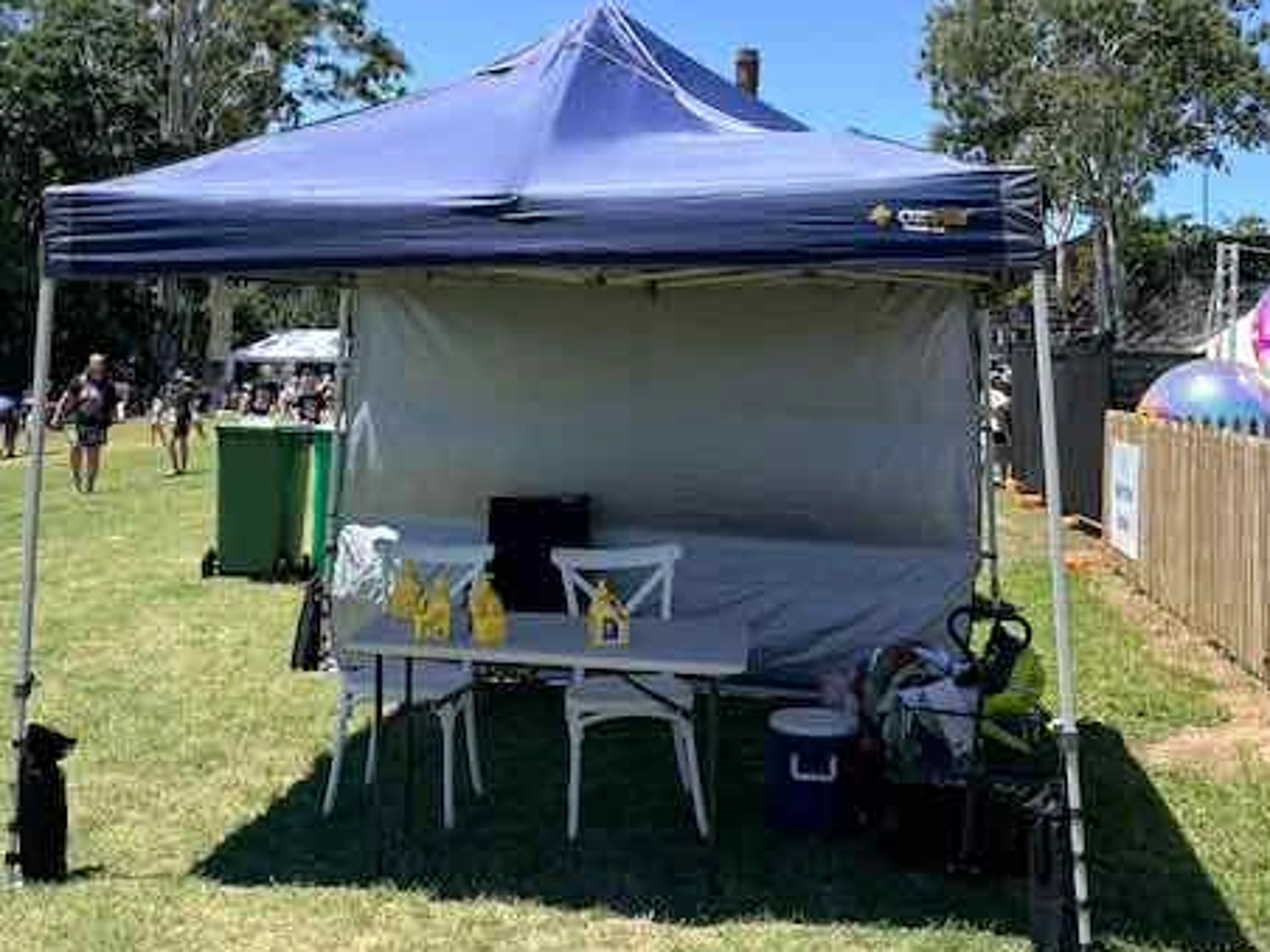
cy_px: 188
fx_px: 1688
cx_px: 495
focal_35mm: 46
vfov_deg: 30.7
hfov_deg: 41.0
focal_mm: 5.96
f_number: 1.6
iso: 50
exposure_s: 1/2639
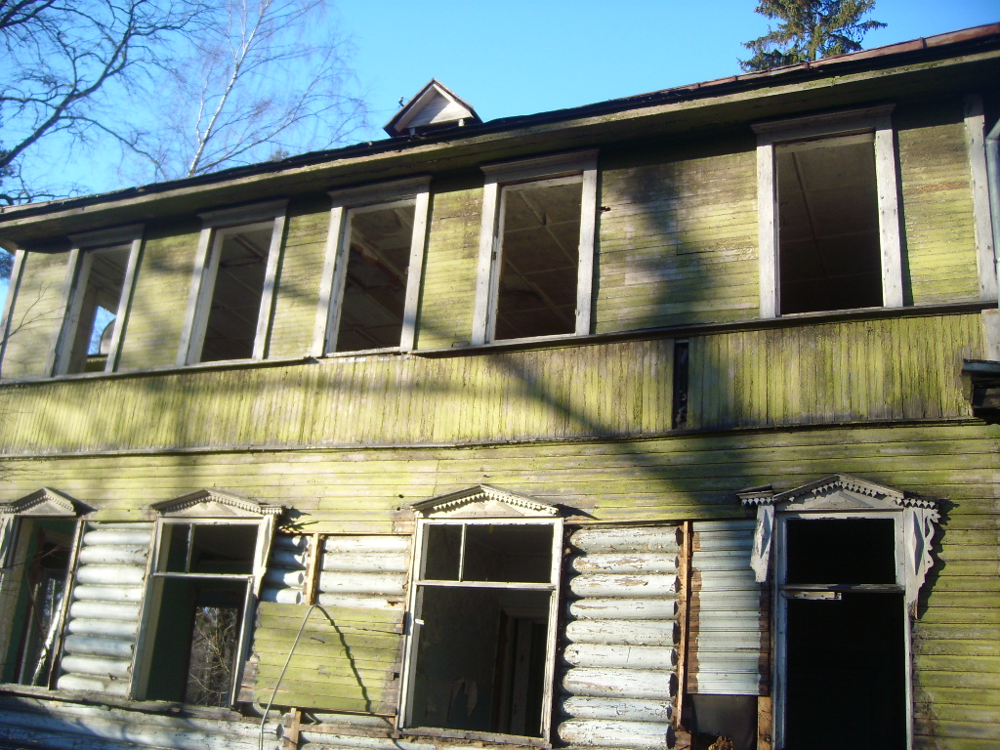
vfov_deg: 40.7
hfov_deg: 52.6
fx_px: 1011
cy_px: 375
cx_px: 500
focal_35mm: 35
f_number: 2.8
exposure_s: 1/369
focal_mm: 5.8
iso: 50
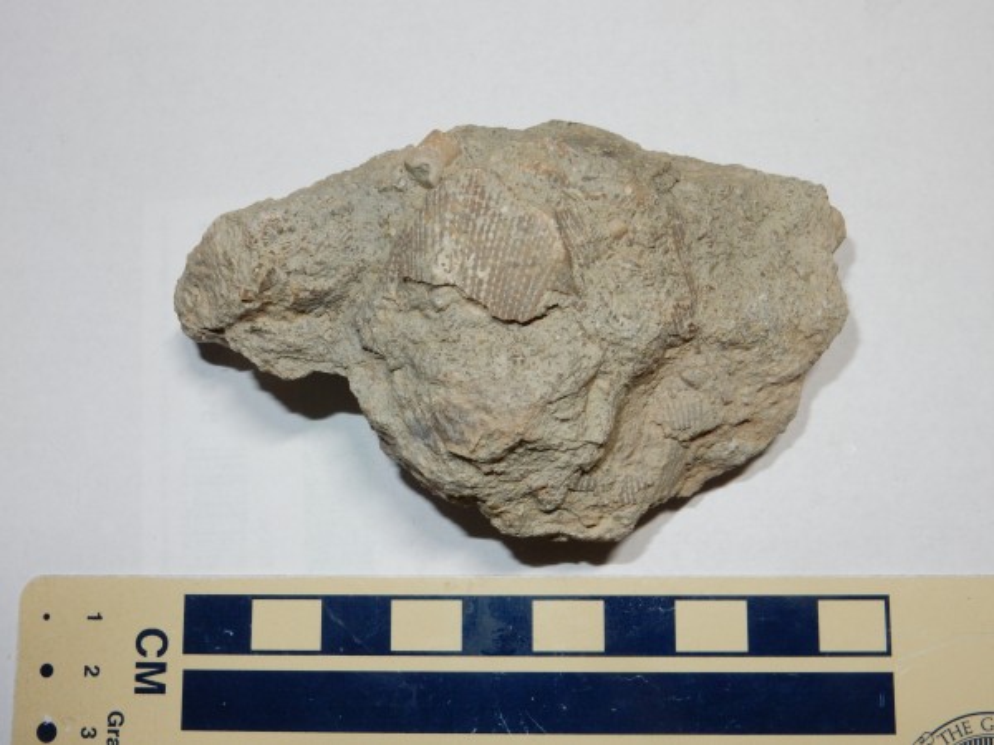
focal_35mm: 43
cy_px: 372
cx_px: 497
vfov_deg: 33.6
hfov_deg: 43.9
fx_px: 1235
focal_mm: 7.6
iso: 180
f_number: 5.6
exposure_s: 1/30
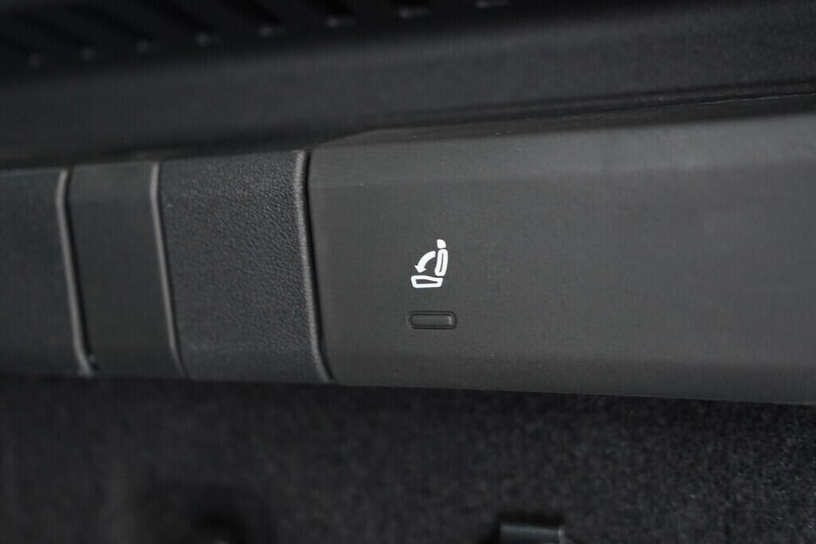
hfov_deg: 53.1
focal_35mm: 36
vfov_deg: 36.9
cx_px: 408
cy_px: 272
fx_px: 816
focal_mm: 24
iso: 1600
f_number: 2.8
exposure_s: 1/40
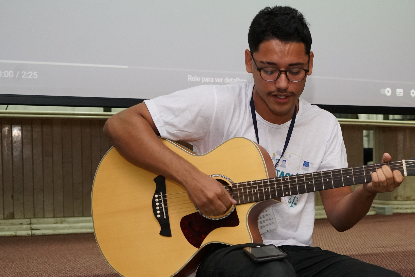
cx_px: 393
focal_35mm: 70
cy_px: 205
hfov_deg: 27.5
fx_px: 807
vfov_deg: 19.3
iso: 2000
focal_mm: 36
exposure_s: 1/125
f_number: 4
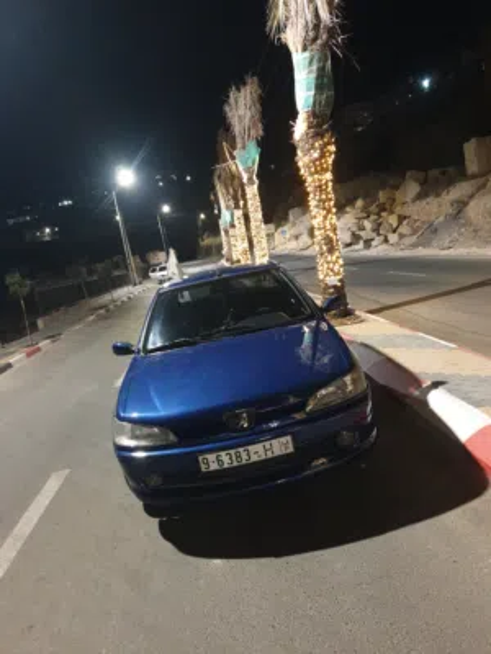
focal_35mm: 26
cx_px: 246
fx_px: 492
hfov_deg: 53.1
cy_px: 327
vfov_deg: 67.3
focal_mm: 4.3
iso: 500
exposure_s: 1/25
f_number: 1.5
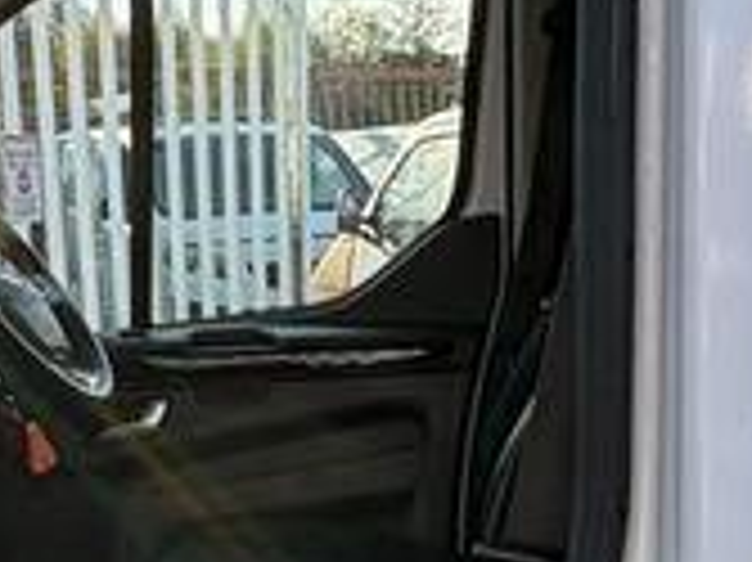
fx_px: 1628
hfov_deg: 26.0
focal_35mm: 75
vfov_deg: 18.5
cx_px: 378
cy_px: 692
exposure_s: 1/228
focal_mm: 2.22
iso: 40
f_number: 2.2
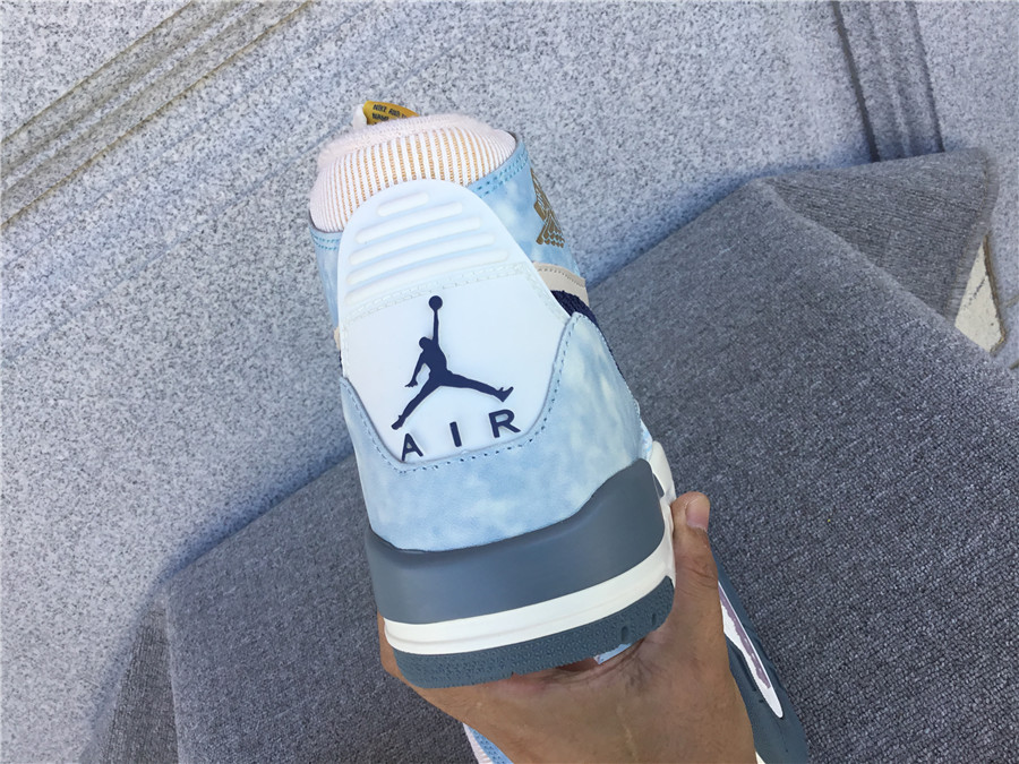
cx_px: 510
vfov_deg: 45.4
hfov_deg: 58.4
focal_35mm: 31
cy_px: 382
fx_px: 913
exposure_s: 1/186
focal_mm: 3.3
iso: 25
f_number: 2.4
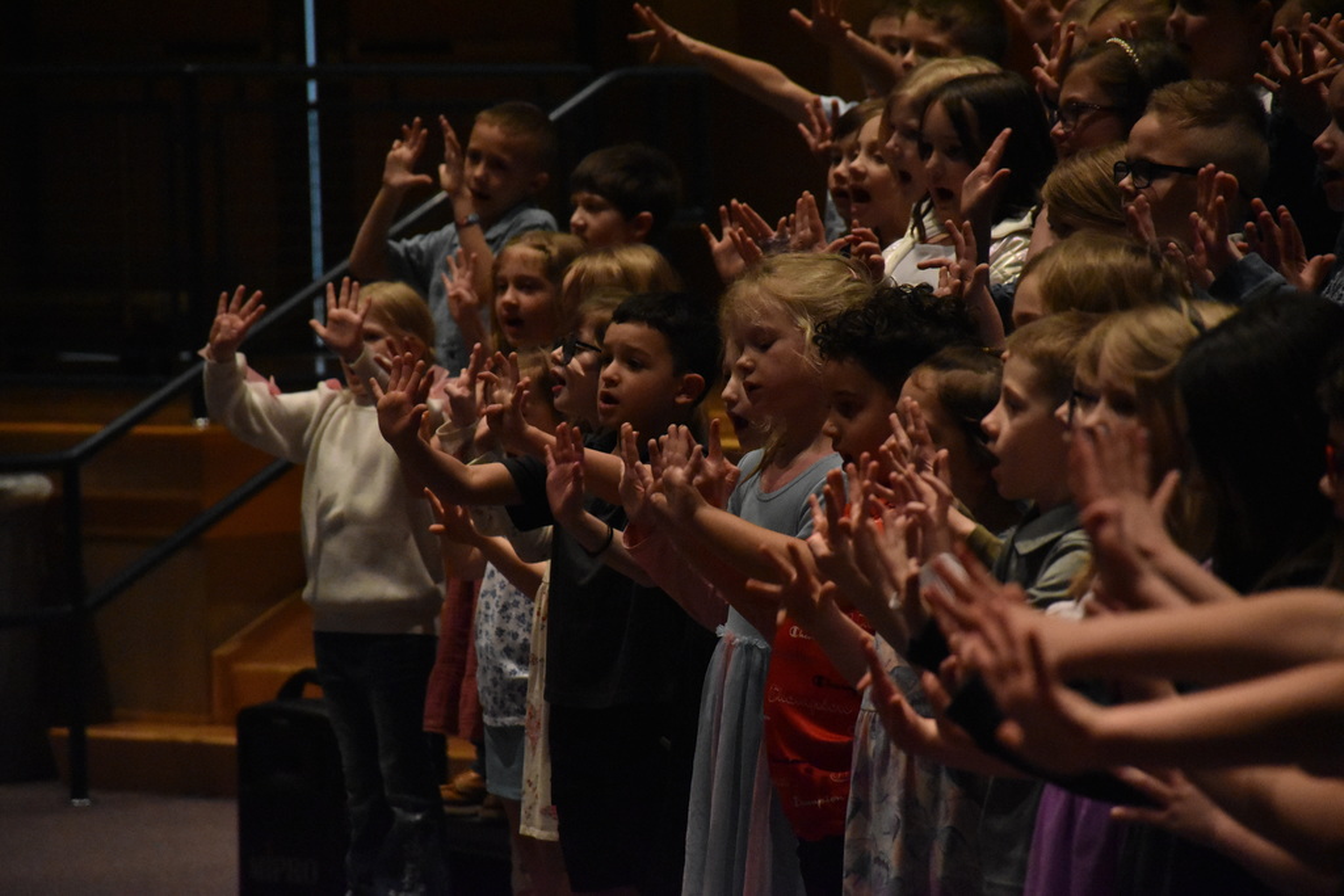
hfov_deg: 9.8
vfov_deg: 6.5
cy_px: 448
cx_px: 672
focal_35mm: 210
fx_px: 7841
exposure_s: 1/250
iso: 6400
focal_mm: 140
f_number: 5.6
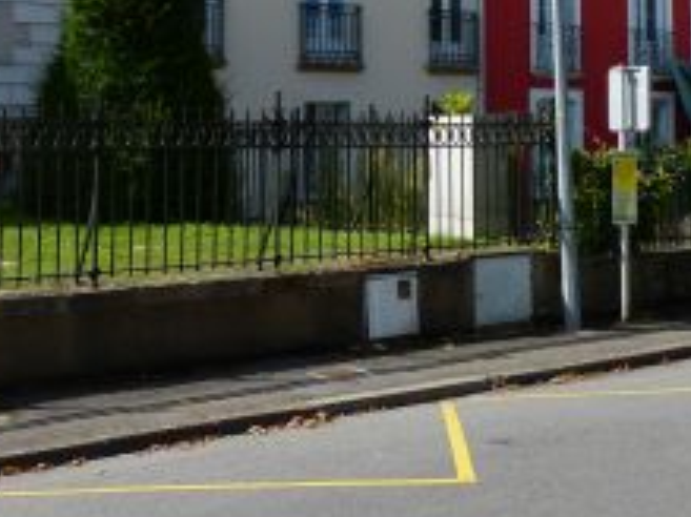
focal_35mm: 73
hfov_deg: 25.7
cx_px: 641
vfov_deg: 19.6
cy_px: 5
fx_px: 1456
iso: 100
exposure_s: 1/800
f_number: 4
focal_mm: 5.8
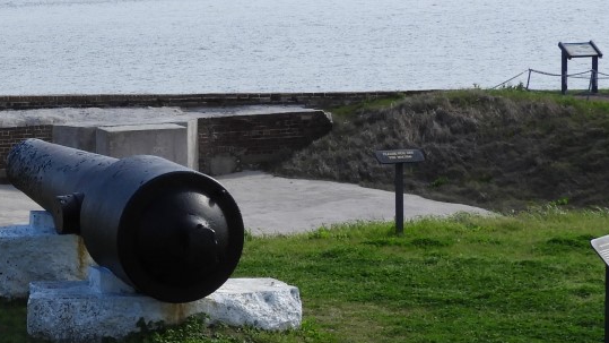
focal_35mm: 160
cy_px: 149
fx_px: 2583
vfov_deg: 7.6
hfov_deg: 13.3
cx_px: 26
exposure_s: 1/800
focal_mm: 9.9
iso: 100
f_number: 4
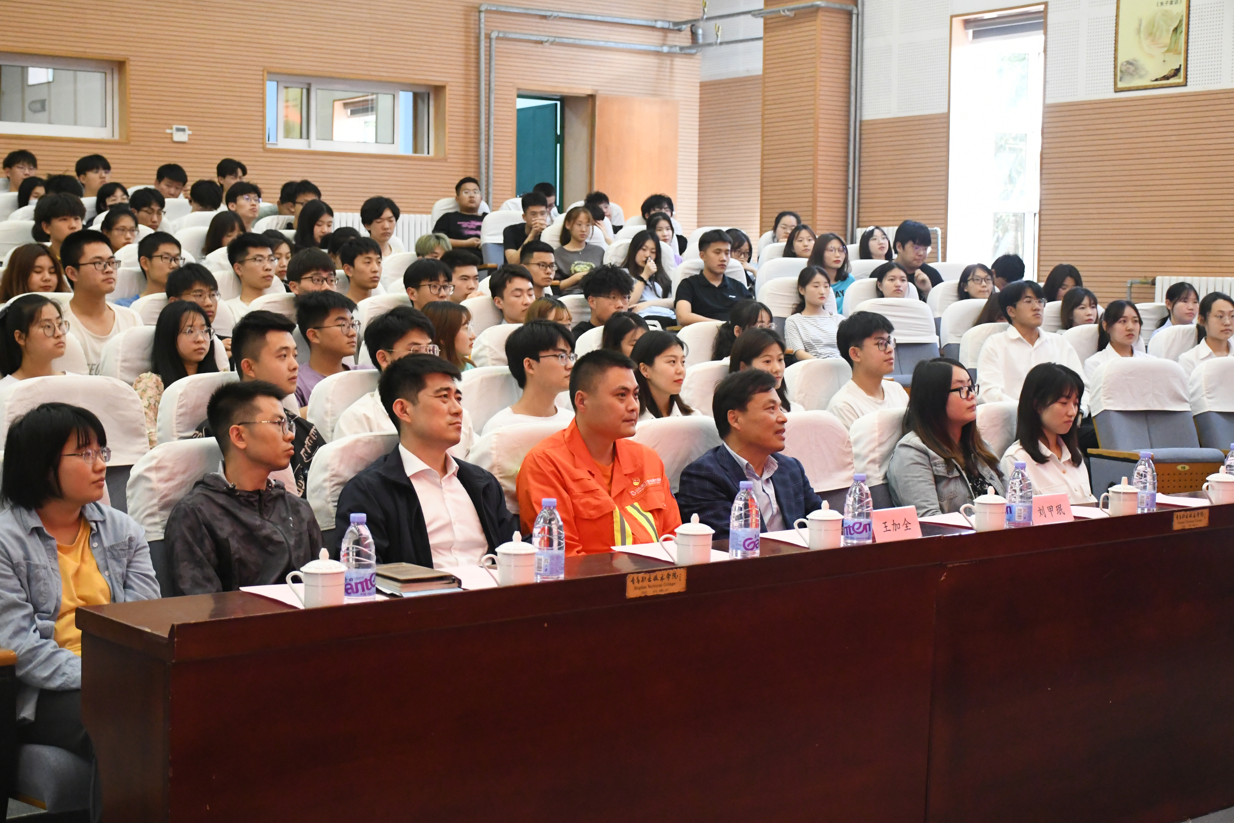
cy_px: 412
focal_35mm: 57
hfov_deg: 35.1
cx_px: 617
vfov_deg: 23.8
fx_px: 1954
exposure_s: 1/160
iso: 6400
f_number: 6.3
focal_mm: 38
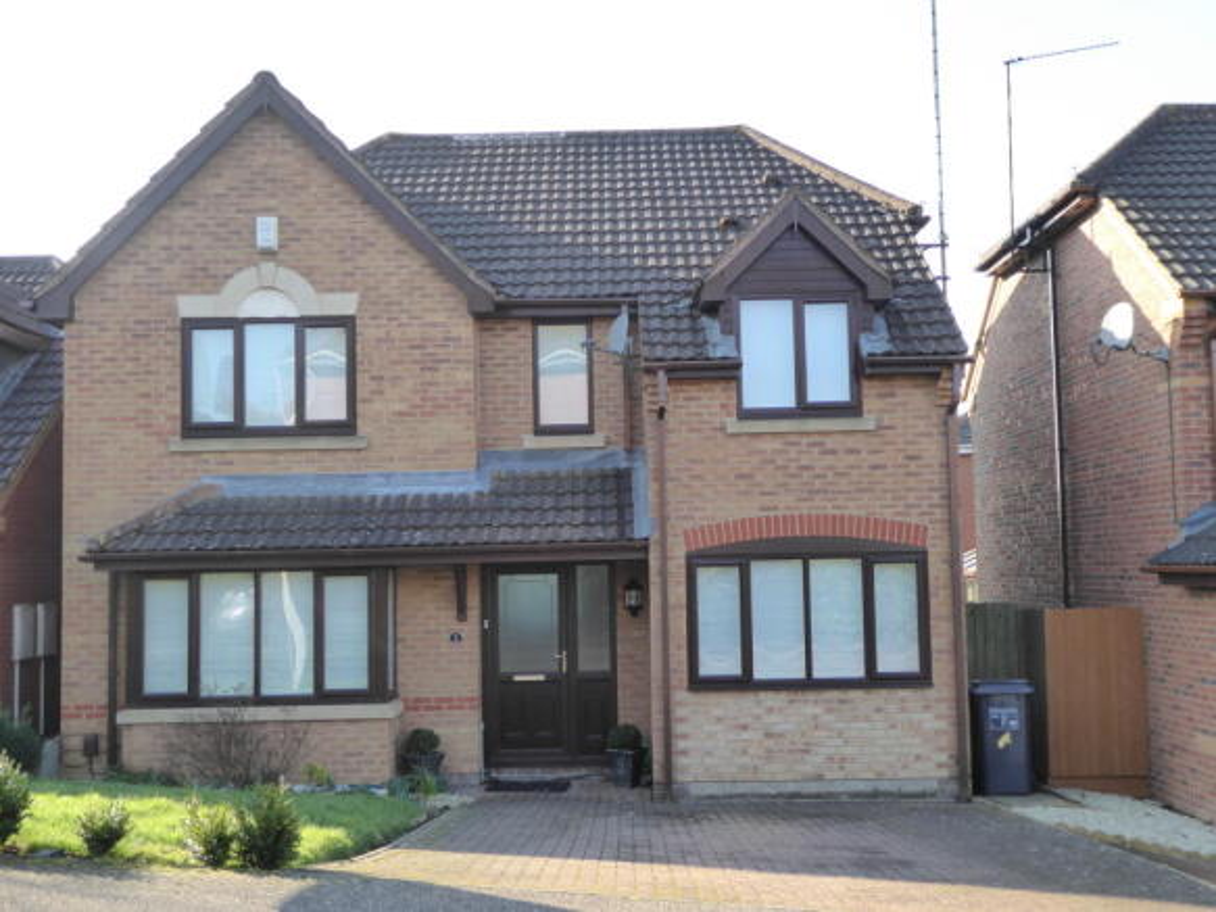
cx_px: 608
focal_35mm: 42
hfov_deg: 44.8
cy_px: 456
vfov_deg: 34.3
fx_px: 1475
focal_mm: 7.2
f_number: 3.8
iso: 200
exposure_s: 1/160
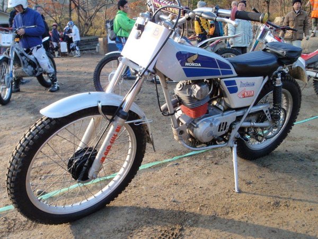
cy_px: 120
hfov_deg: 63.4
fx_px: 257
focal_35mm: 28
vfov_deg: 49.7
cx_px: 159
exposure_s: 1/80
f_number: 3.5
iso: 64
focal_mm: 5
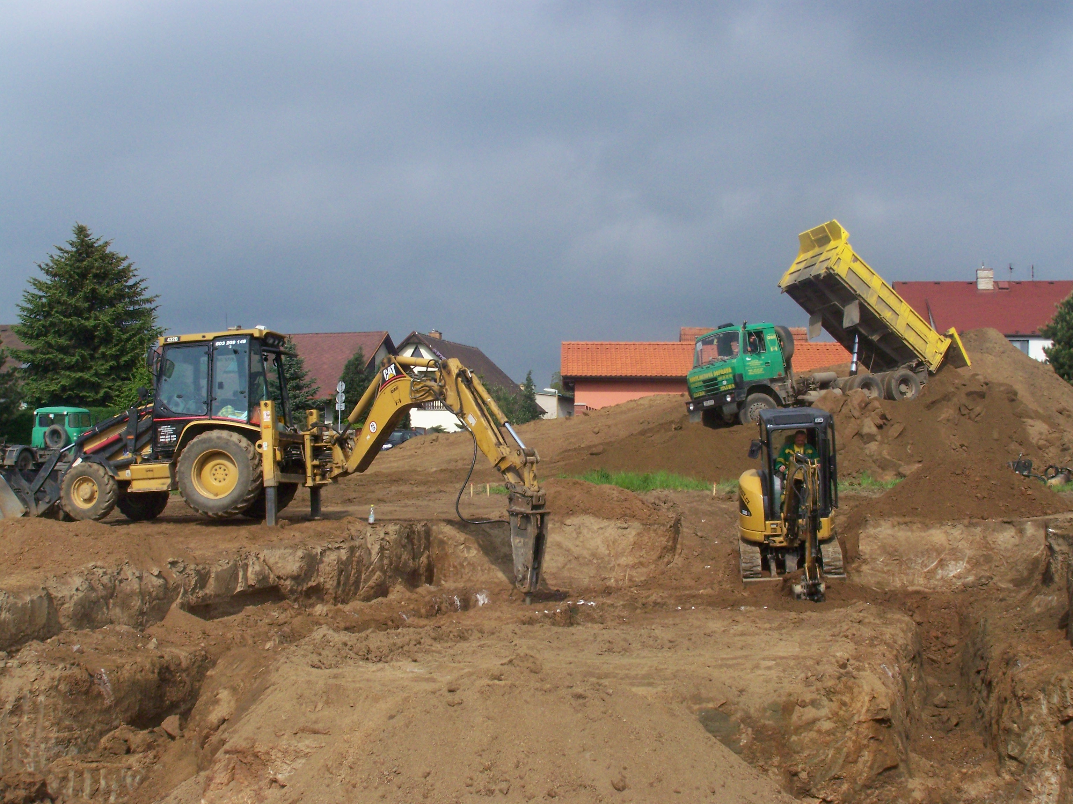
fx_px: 1736
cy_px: 402
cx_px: 536
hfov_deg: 34.3
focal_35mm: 56
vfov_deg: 26.1
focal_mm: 9.3
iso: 160
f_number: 6.3
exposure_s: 1/640
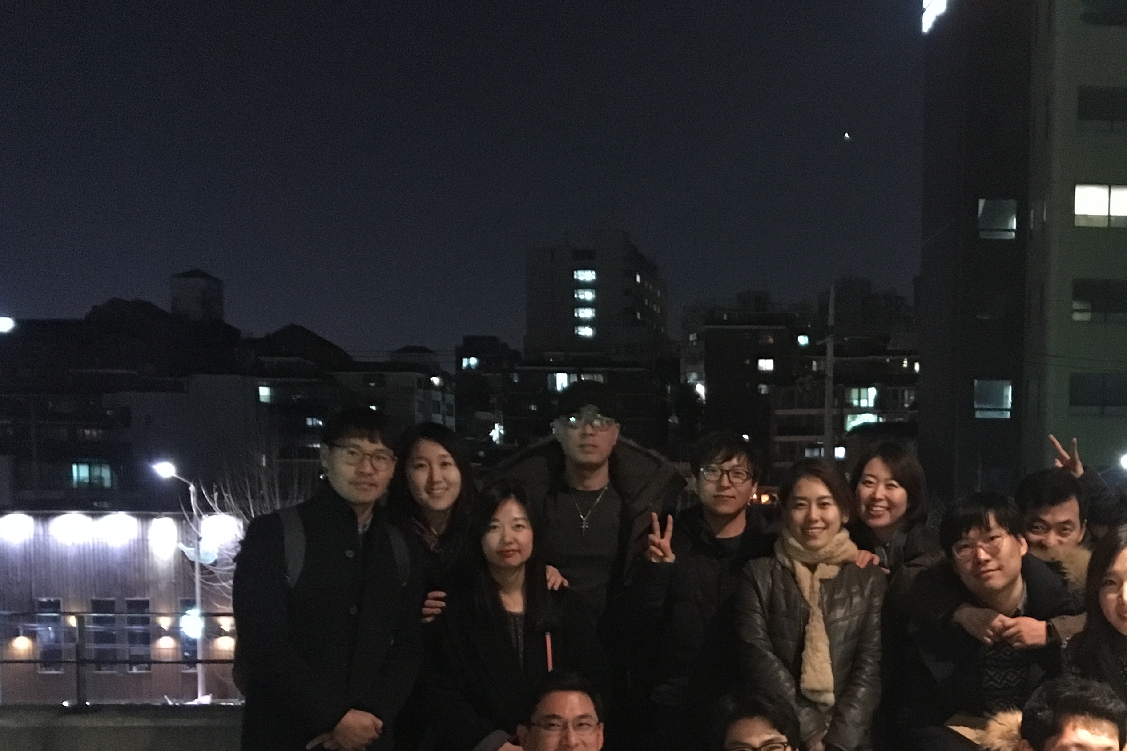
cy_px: 623
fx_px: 1502
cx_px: 808
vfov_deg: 27.4
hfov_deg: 40.3
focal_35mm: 48
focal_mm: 4.15
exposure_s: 1/15
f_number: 2.2
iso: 800
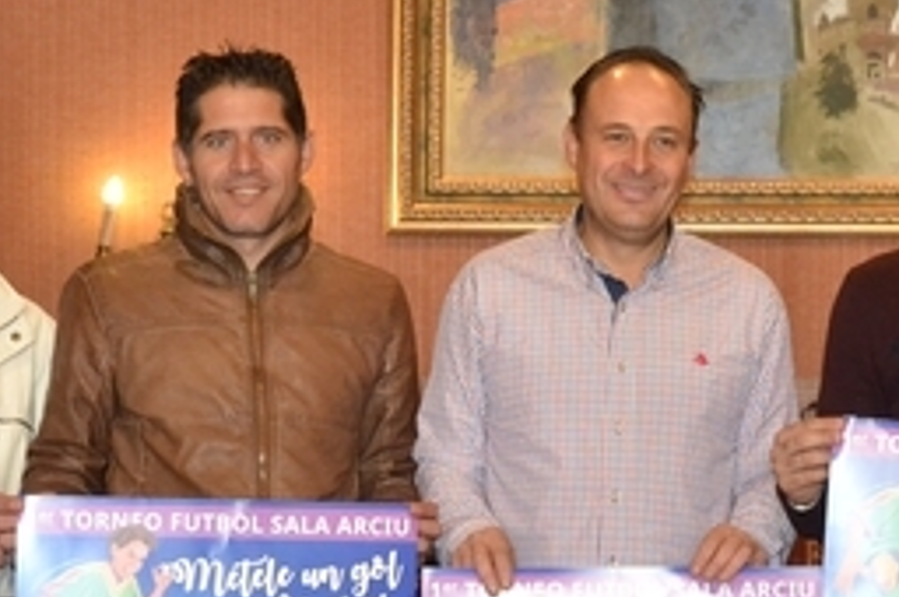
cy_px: 523
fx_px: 2943
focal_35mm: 118
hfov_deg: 17.4
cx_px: 506
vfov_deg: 11.5
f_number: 7.1
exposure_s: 1/125
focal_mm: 30
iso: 3200
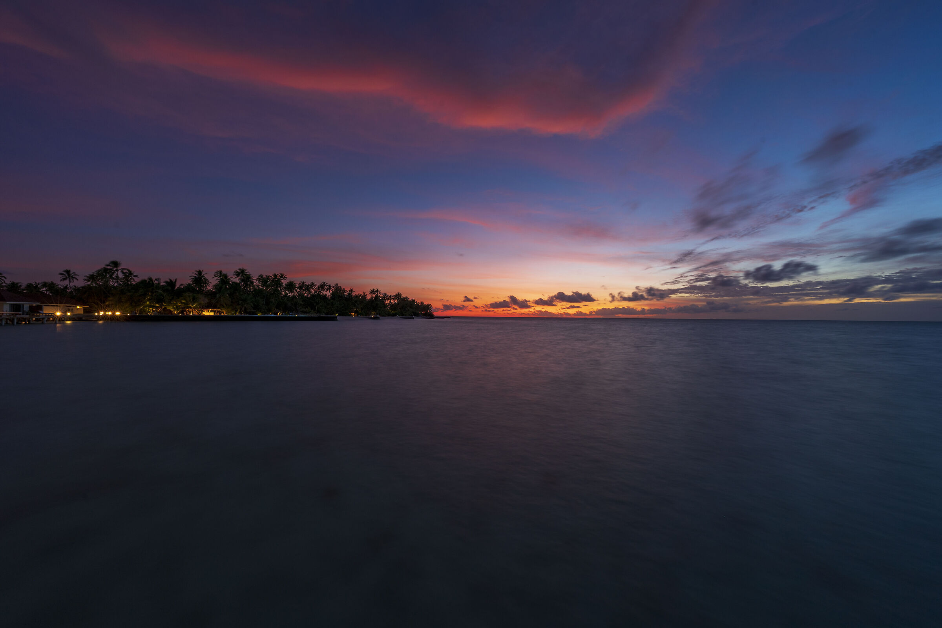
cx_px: 471
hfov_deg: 112.6
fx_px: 314
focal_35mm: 12
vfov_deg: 90.0
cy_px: 314
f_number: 14
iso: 100
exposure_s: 10
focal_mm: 12
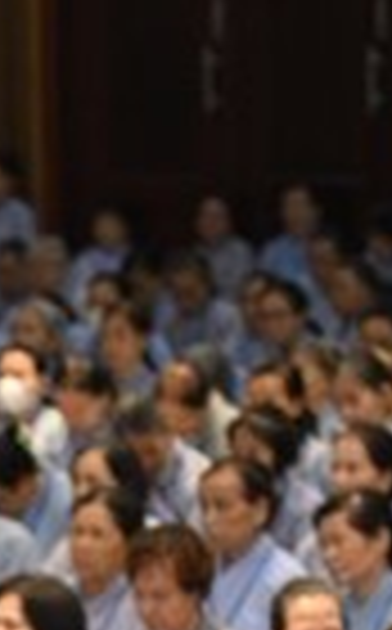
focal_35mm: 331
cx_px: -397
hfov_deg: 3.9
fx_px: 5681
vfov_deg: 6.3
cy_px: 976
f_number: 3.5
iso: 2000
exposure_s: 1/160
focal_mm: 70
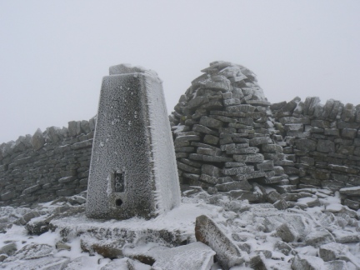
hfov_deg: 51.4
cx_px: 180
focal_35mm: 36
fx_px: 374
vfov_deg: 39.7
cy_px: 135
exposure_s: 1/250
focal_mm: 6
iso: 80
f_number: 5.6
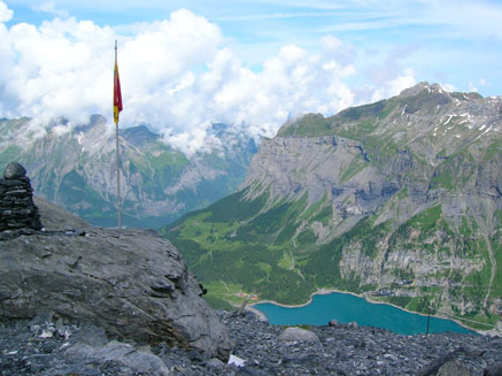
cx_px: 253
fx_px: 507
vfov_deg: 40.6
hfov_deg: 52.7
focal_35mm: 35
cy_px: 189
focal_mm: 5.7
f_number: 4.9
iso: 50
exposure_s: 1/401
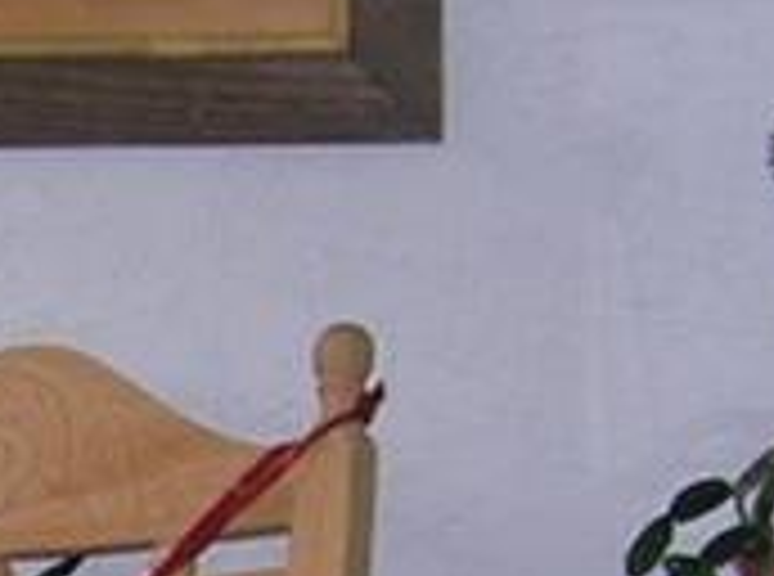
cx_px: -608
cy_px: 632
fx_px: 4526
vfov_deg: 7.2
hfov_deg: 9.3
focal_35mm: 203
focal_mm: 5.7
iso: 64
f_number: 2.9
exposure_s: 1/60.1
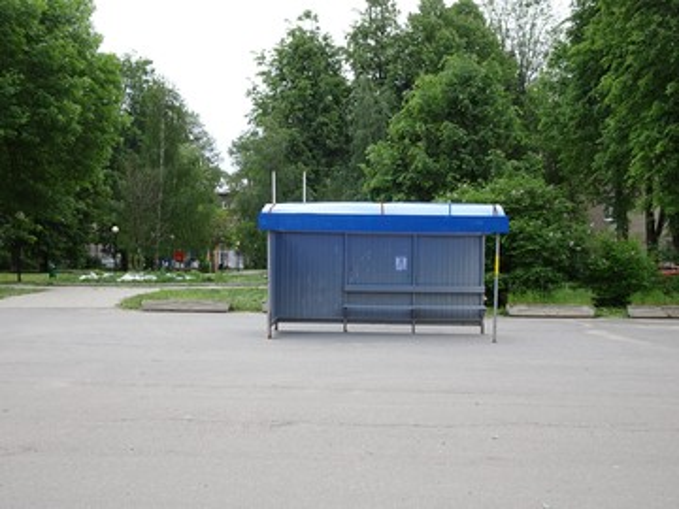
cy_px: 254
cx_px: 340
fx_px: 804
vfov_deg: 35.1
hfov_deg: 45.8
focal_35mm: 41
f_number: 4
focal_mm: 7.05
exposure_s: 1/50
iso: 80
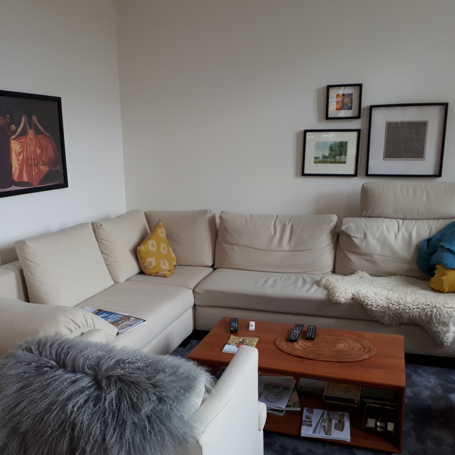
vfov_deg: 48.4
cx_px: 190
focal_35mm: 34
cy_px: 232
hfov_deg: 48.3
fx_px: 506
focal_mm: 3.6
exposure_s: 1/33
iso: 80
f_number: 1.9
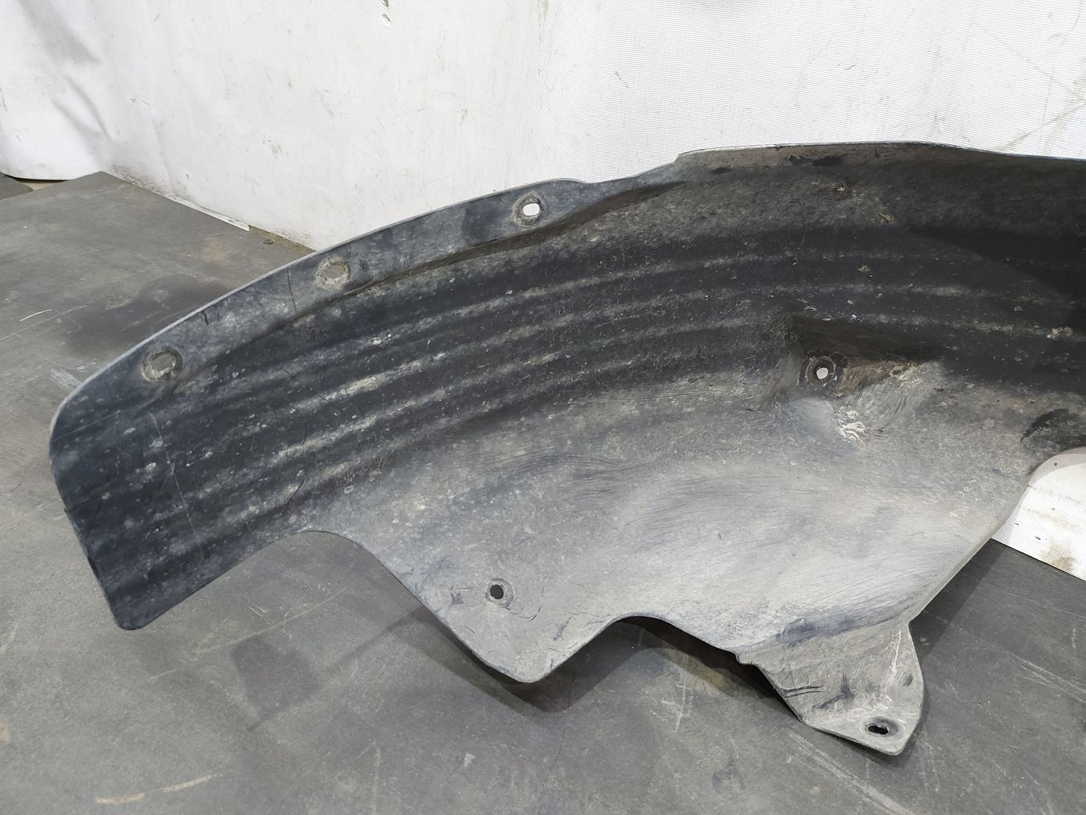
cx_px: 543
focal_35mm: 24
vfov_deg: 56.8
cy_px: 408
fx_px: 753
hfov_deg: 71.6
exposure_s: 1/33
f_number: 1.8
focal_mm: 5.23
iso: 160
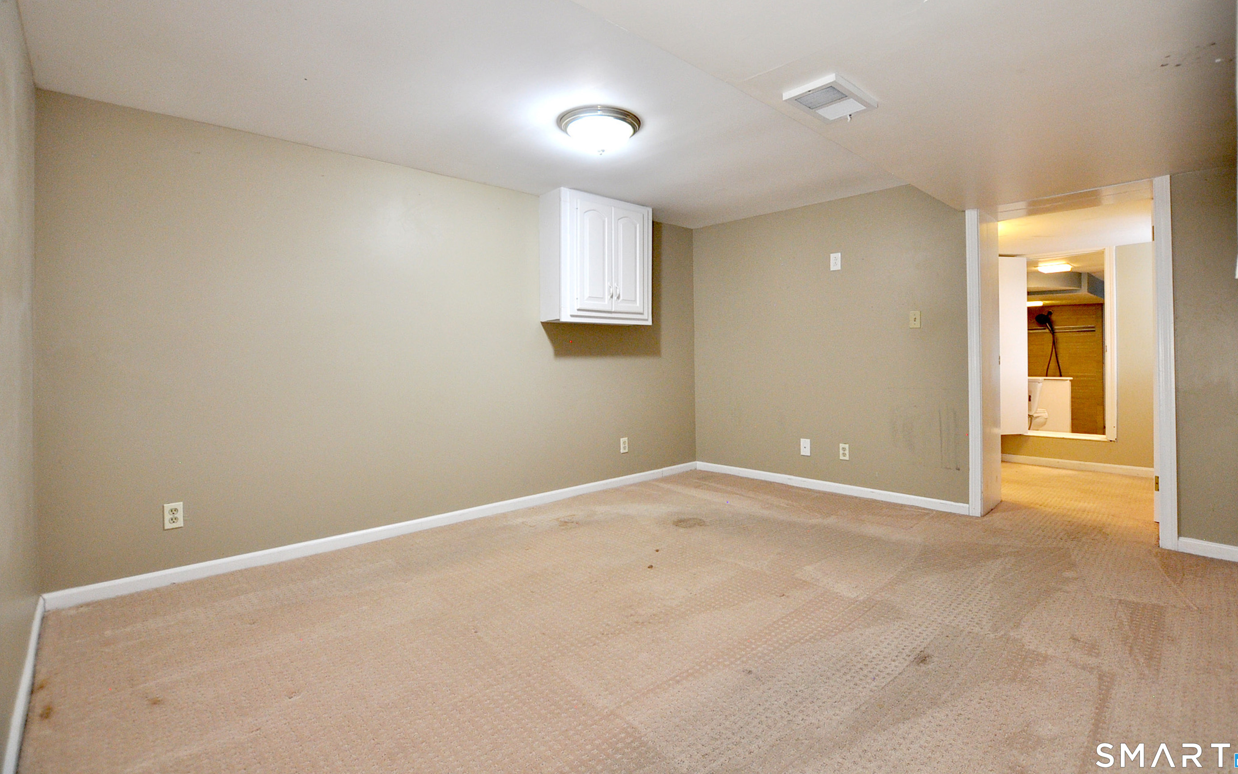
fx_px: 540
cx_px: 641
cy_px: 347
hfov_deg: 97.8
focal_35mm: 16
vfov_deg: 71.1
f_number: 4.5
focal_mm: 10
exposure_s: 1/30
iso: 500
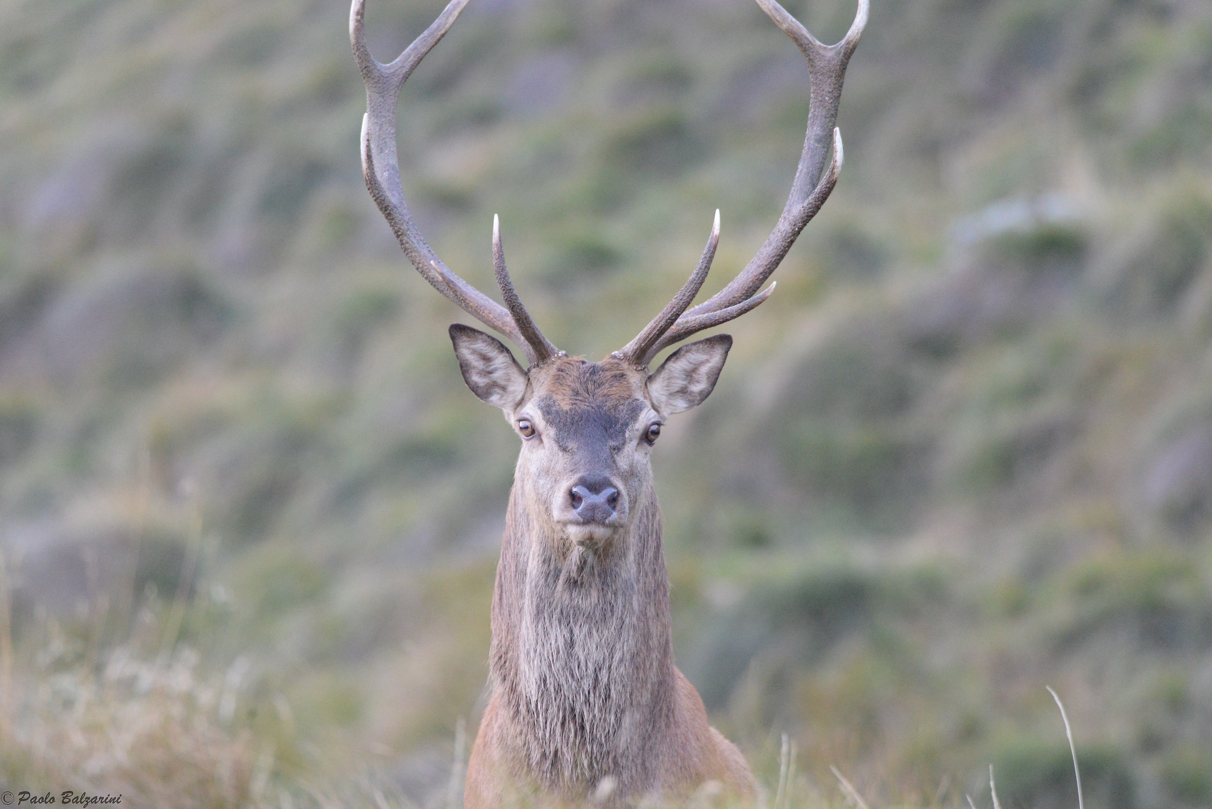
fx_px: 18522
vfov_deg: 2.5
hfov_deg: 3.7
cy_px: 404
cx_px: 606
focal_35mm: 550
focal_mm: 550
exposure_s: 1/320
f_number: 8
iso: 6400
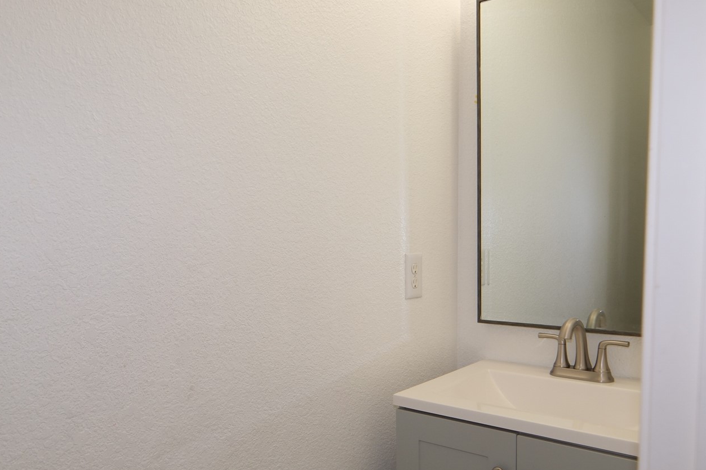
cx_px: 371
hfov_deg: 69.4
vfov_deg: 49.1
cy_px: 290
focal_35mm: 26
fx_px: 510
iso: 250
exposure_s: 1/110
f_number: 2.8
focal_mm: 10
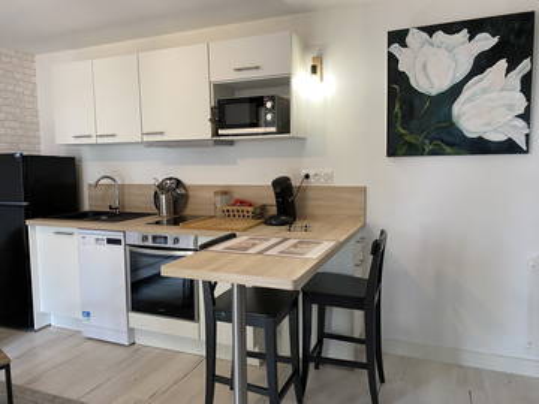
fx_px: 405
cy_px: 202
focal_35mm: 26
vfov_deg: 53.1
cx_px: 270
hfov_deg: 67.3
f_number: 1.8
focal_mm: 4.25
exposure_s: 1/85
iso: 125
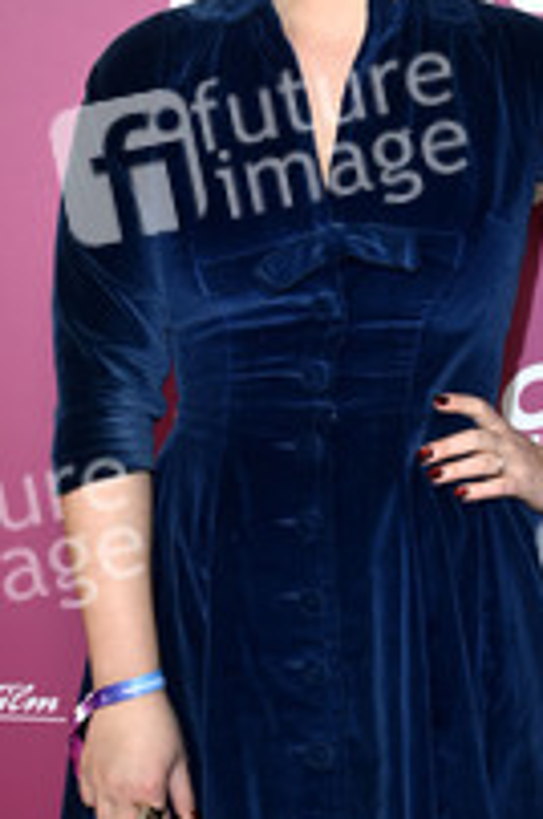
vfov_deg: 22.9
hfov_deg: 15.3
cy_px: 353
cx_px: 377
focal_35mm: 89
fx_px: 2020
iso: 640
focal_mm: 45
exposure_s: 1/250
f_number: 5.6
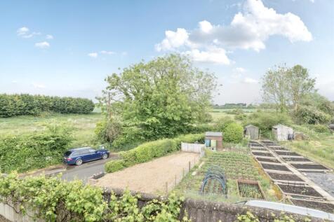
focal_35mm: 18
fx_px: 167
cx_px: 167
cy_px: 111
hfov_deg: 90.0
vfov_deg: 67.3
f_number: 13
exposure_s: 1/100
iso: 400
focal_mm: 12
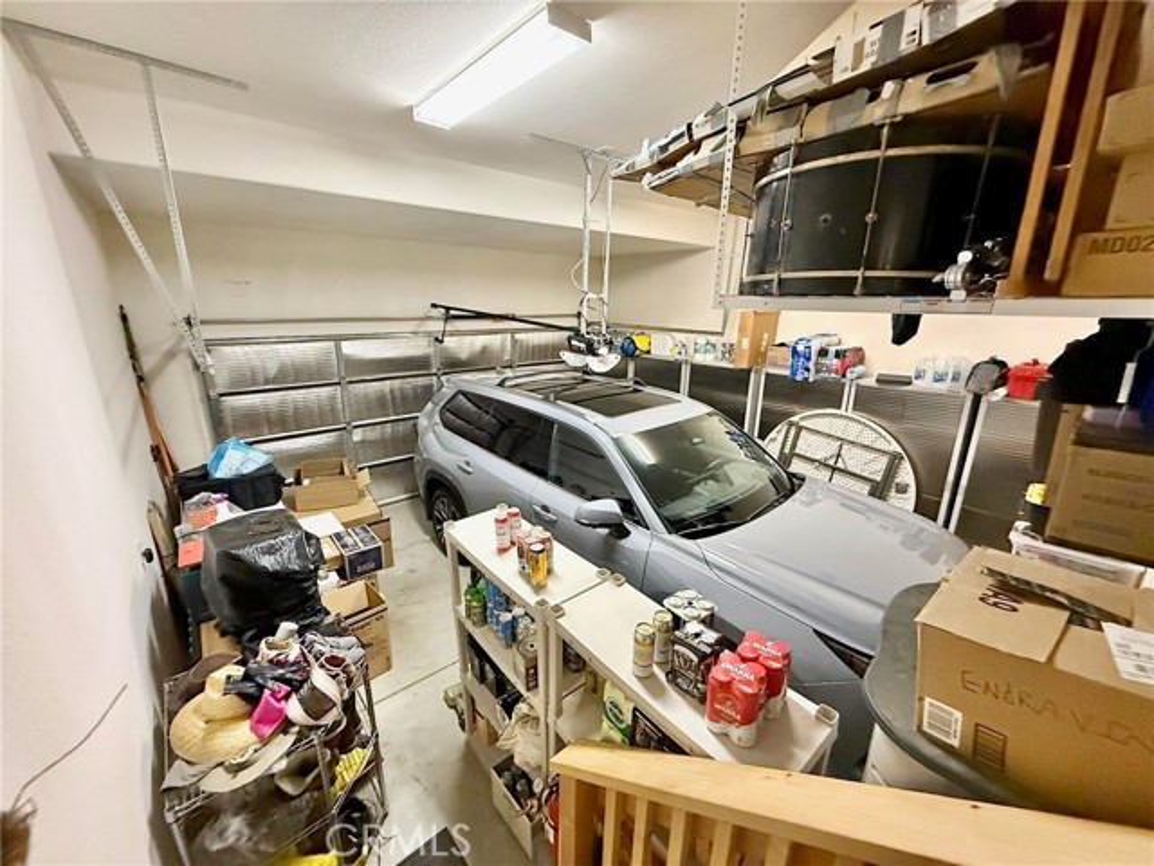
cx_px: 577
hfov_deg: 102.1
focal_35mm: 14
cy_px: 433
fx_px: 467
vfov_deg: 85.7
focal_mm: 2.22
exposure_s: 1/60
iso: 1000
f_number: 2.2
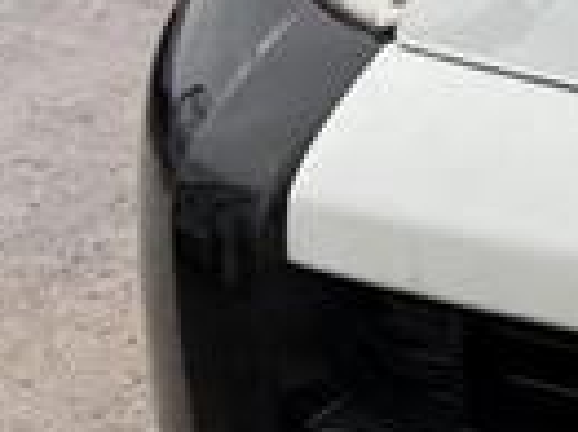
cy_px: -115
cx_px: 1593
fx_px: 2969
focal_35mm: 178
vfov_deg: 8.2
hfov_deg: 9.3
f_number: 1.6
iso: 40
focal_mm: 5.96
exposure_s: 1/122
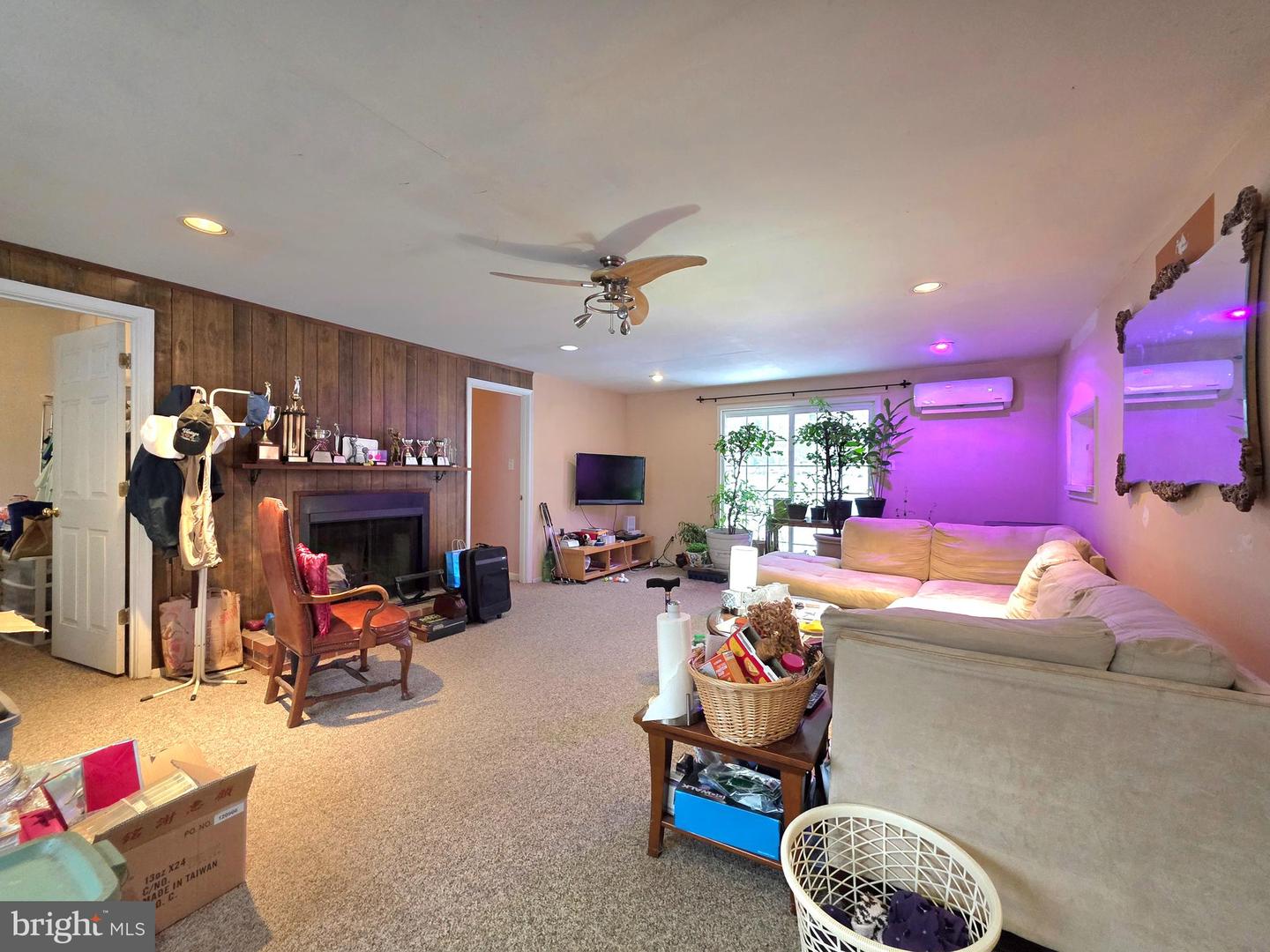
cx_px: 635
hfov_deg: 106.2
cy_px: 476
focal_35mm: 13
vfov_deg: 89.9
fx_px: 477
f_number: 1.9
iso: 320
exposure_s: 1/60.2
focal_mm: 2.2
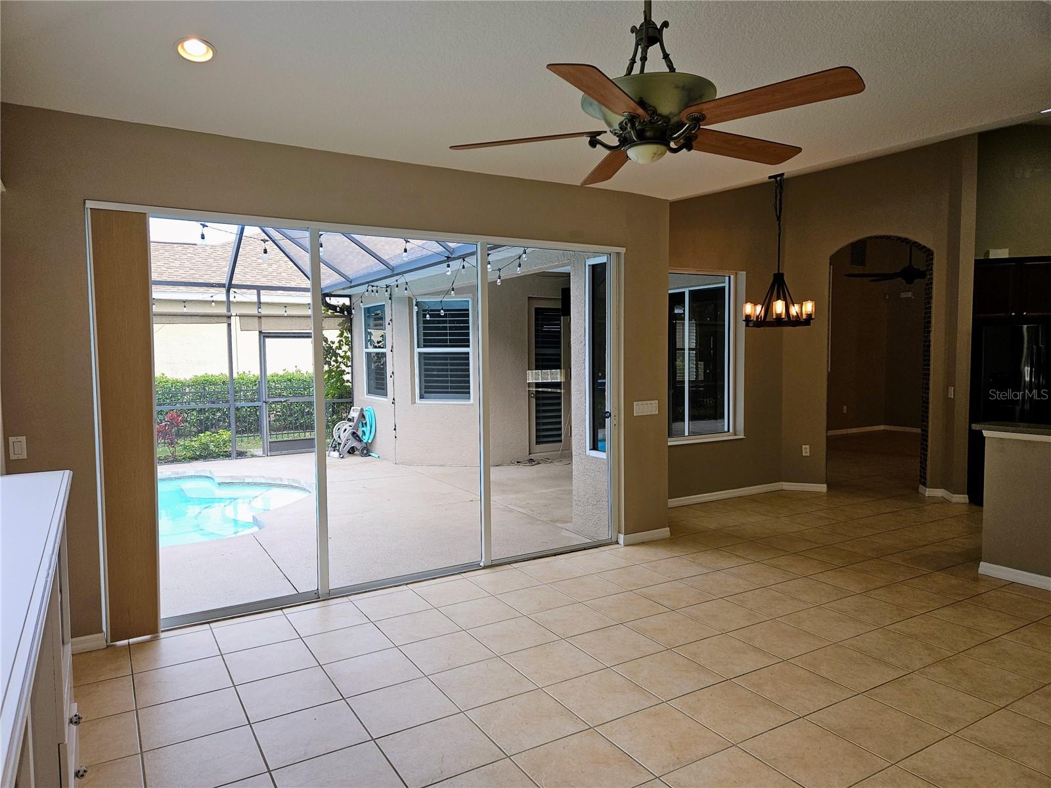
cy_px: 394
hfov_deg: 73.9
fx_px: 698
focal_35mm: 23
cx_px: 526
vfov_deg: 58.9
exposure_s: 1/60
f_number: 1.8
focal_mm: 5.4
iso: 25
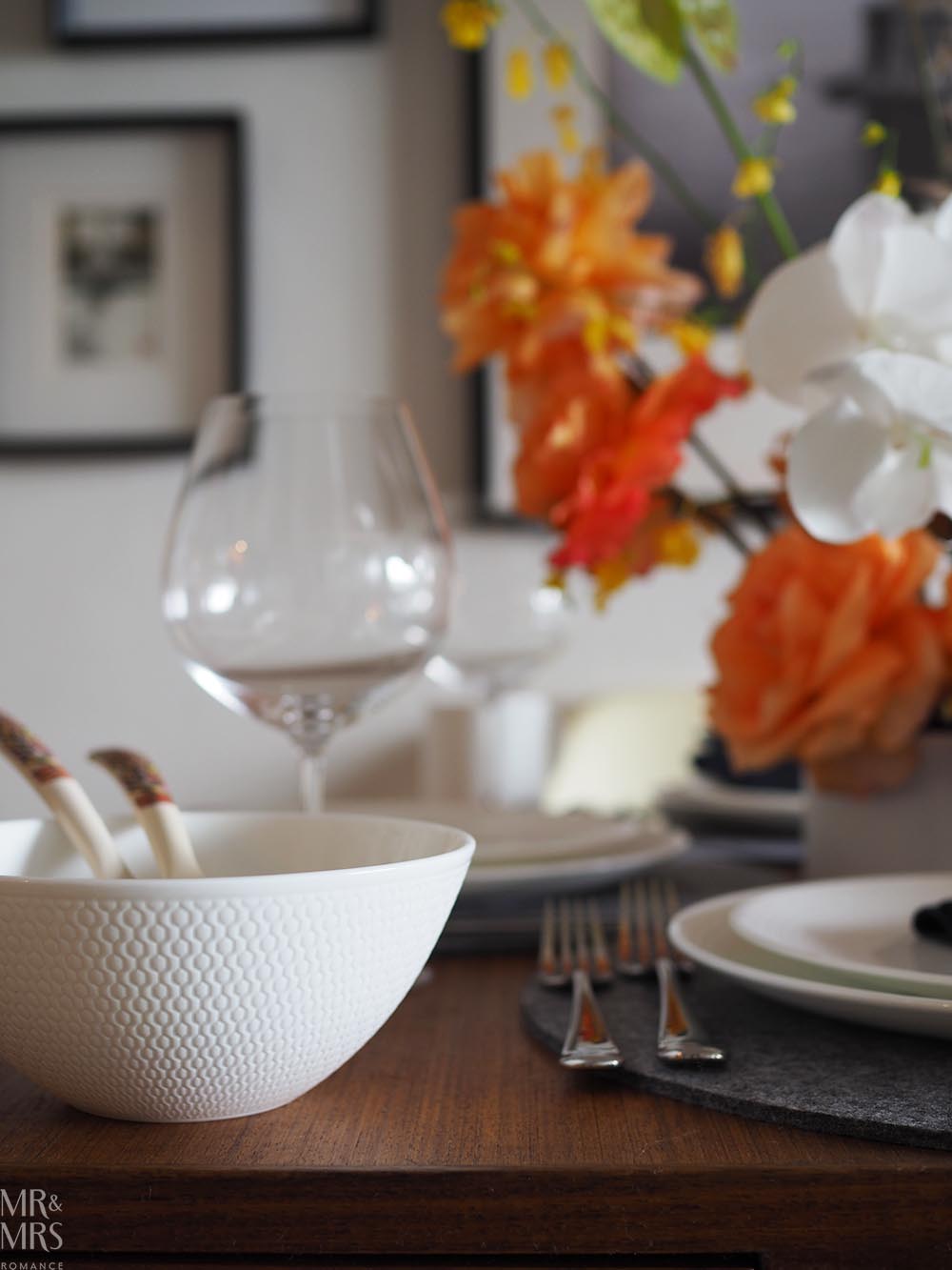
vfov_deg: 38.2
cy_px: 635
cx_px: 476
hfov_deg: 29.1
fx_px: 1833
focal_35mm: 50
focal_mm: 25
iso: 200
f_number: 2.5
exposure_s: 1/20
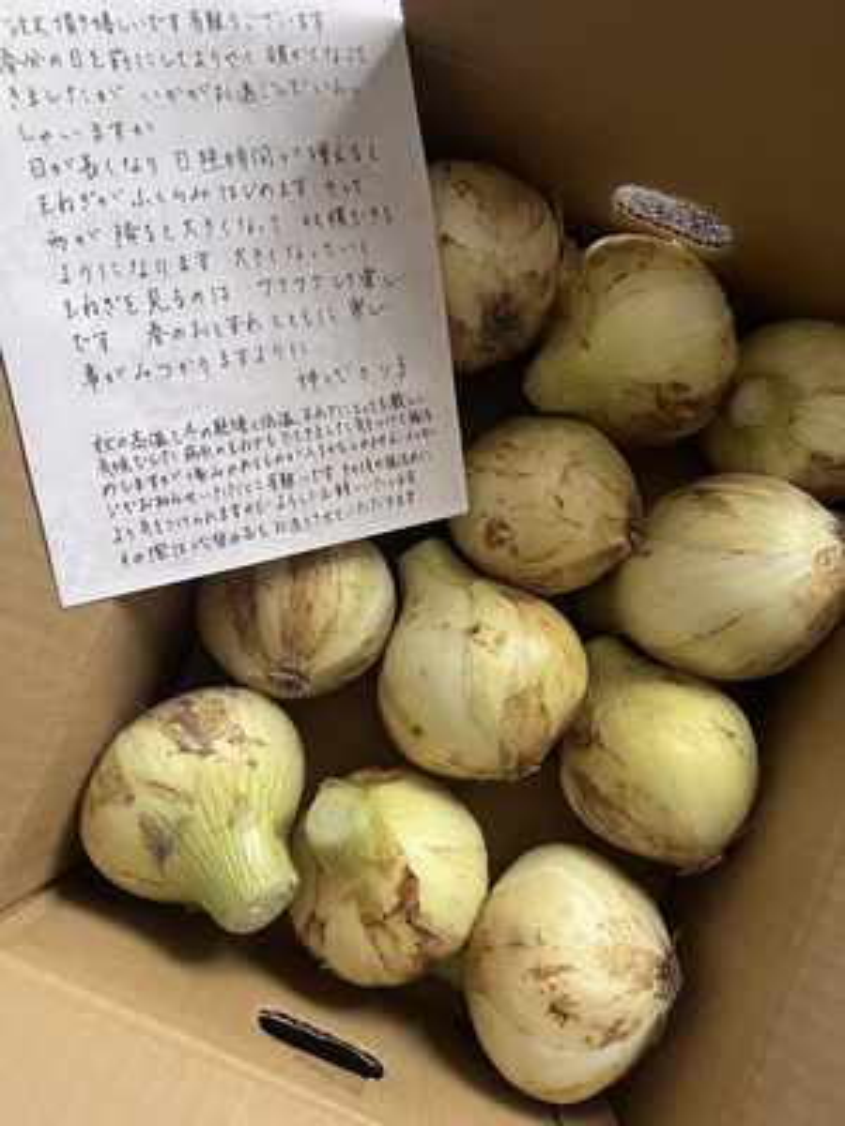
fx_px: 846
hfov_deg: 53.1
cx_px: 422
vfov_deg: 67.3
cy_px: 563
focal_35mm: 26
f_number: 1.5
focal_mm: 5.7
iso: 250
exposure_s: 1/60
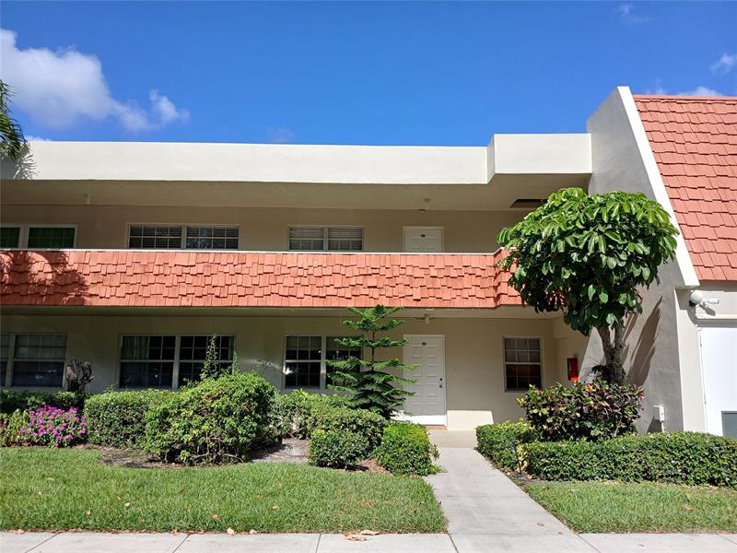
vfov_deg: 53.1
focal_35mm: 26
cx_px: 368
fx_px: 554
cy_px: 276
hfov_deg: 67.3
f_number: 1.8
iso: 20
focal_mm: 3.98
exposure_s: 1/726
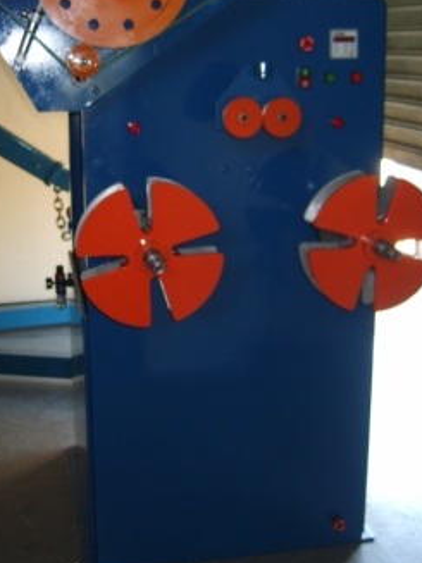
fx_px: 781
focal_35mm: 48
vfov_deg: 39.3
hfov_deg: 30.2
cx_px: 167
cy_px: 198
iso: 100
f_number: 2.8
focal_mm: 7.4
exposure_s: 1/30
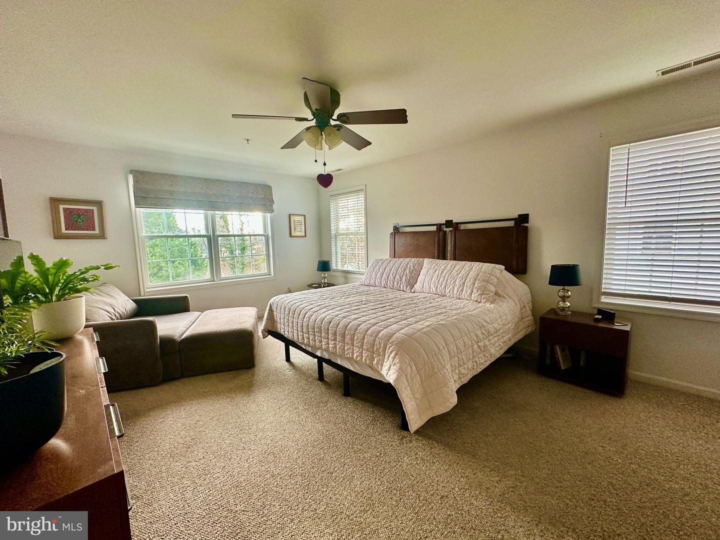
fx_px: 291
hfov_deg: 102.1
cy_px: 270
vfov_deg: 85.7
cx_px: 360
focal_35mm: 14
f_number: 2.2
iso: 200
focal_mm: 2.22
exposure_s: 1/60
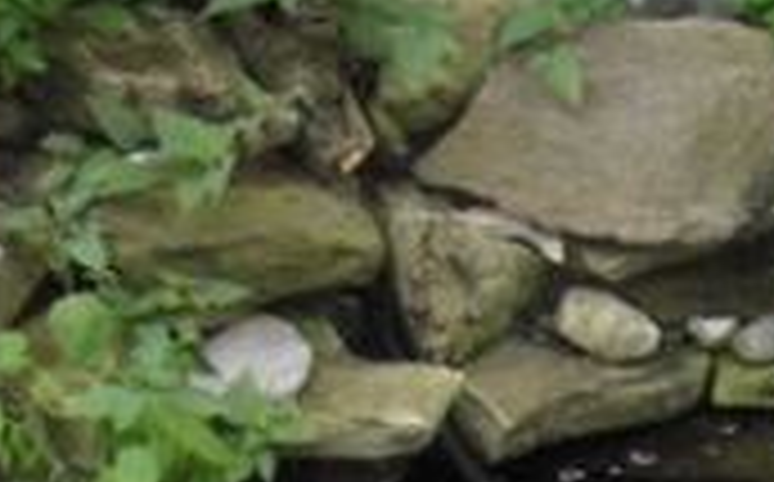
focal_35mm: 135
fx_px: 2844
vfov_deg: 9.4
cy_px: 712
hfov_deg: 14.9
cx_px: 986
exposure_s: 1/40
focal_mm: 6.7
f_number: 3.5
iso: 100
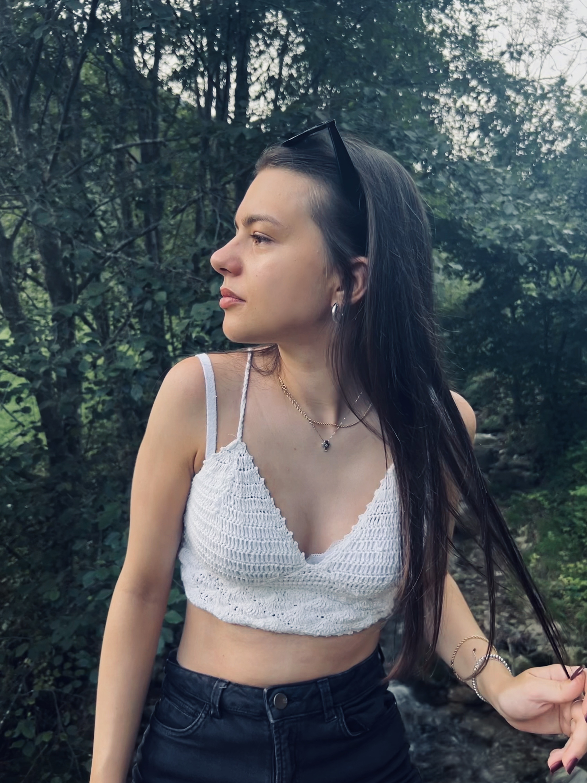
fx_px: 588
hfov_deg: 53.1
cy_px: 392
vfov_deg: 67.3
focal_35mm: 26
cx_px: 294
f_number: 1.5
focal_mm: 5.7
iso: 50
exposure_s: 1/214
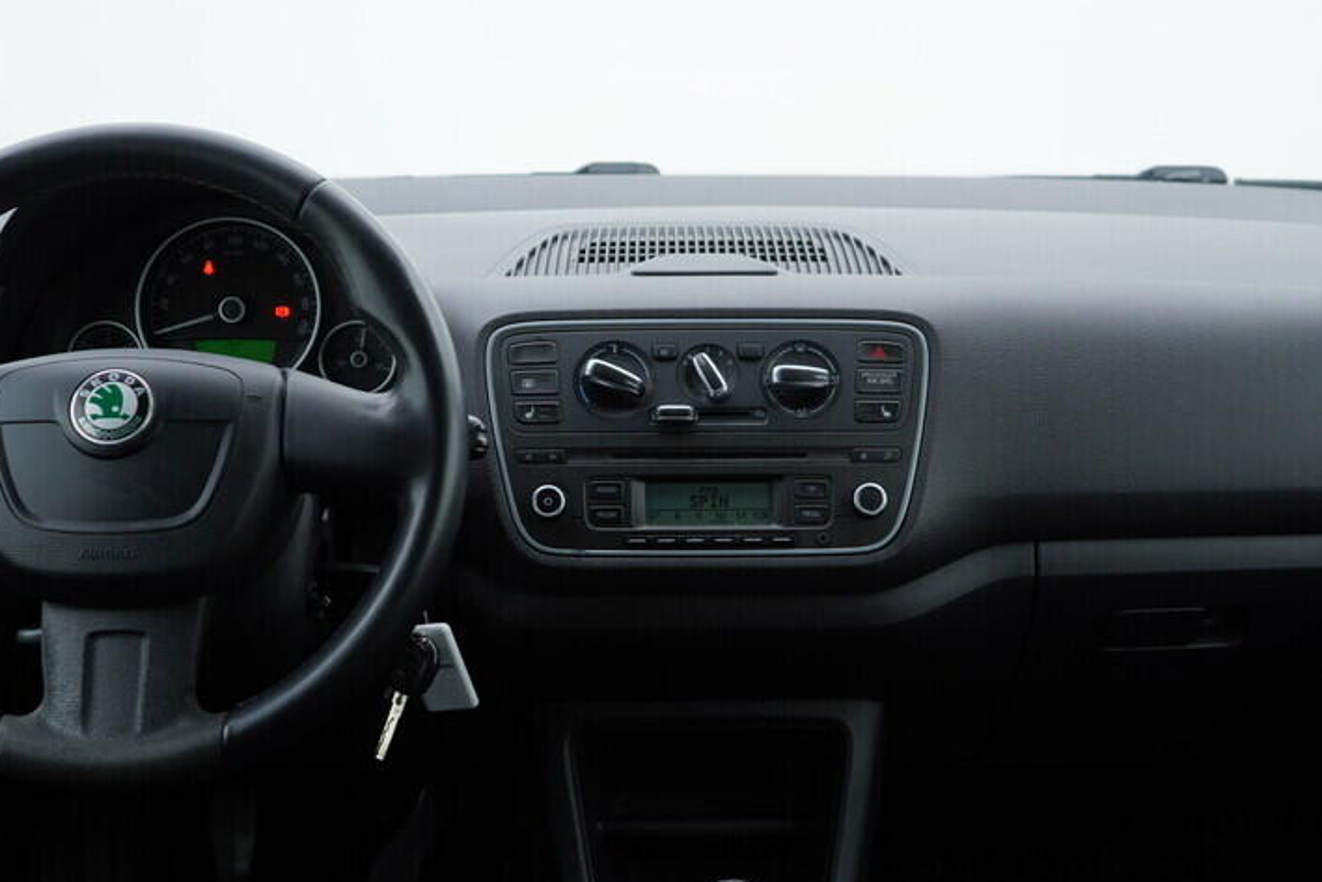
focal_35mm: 52
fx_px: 1910
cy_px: 482
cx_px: 705
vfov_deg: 26.0
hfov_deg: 38.2
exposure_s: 1/50
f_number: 3.2
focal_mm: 24
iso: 125
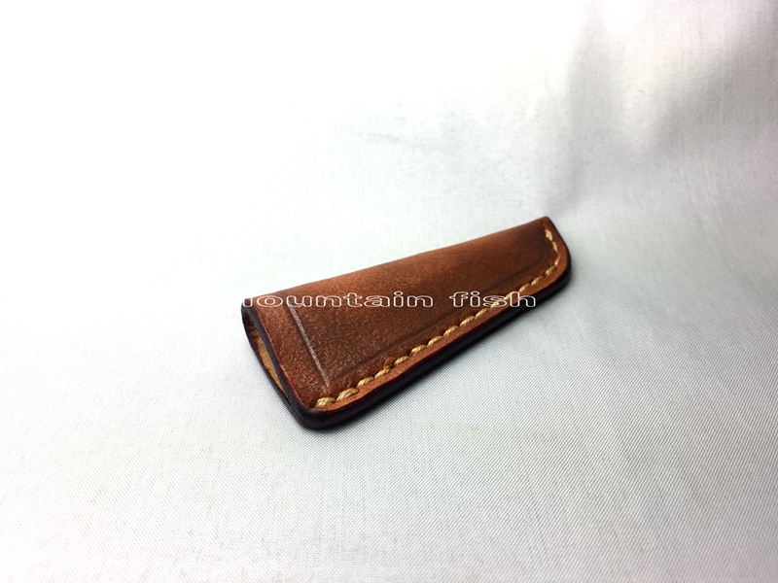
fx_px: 652
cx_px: 389
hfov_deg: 61.7
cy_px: 292
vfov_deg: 48.2
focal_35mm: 29
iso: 32
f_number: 2.2
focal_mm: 4.15
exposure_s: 1/130
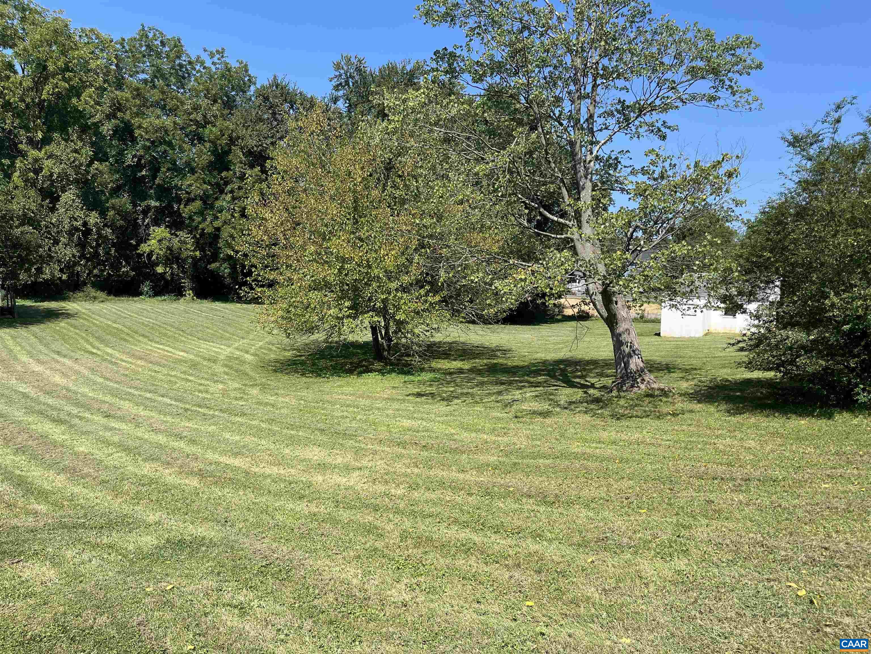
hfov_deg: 67.3
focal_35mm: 26
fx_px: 654
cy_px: 327
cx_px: 436
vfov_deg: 53.1
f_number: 1.6
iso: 50
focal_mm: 5.1
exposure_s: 1/2268
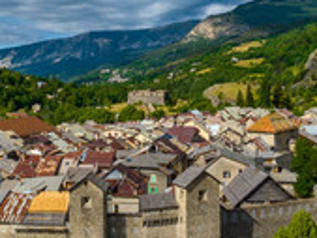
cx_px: 178
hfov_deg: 36.1
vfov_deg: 27.6
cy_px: 120
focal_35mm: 53
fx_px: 486
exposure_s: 1/400
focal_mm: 12.3
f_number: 11
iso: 200
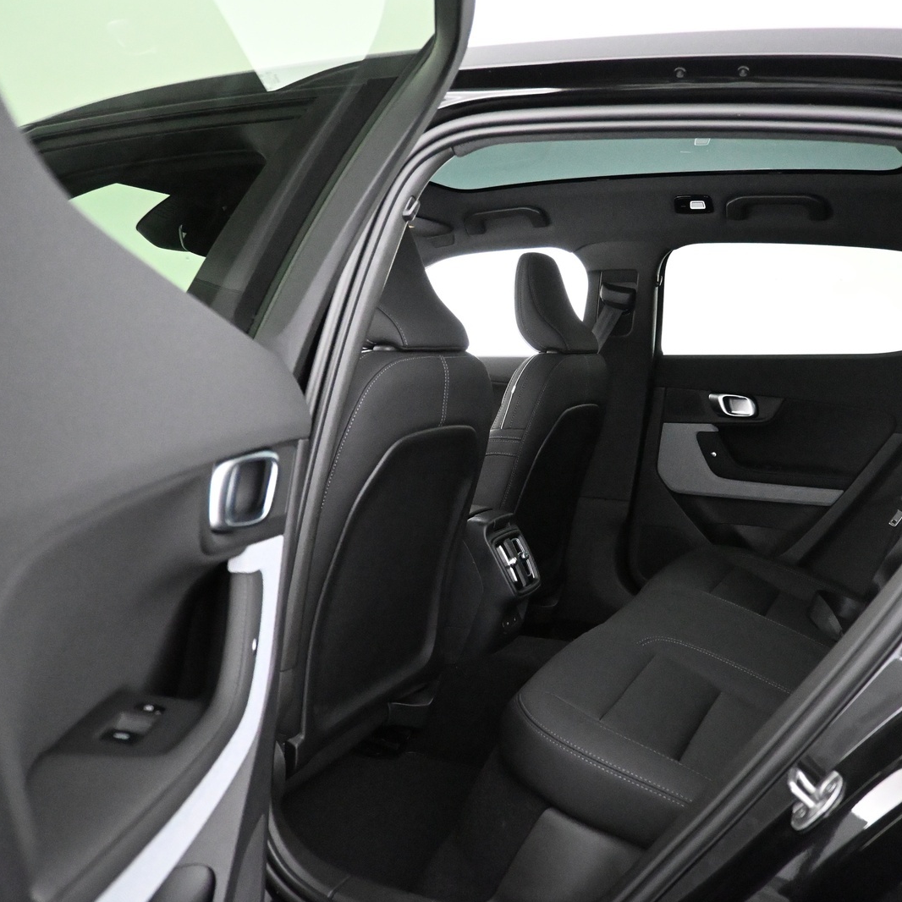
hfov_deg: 52.1
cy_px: 454
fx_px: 914
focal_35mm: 31
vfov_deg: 52.5
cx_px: 553
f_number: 3.5
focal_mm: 16
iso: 10000
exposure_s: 1/60
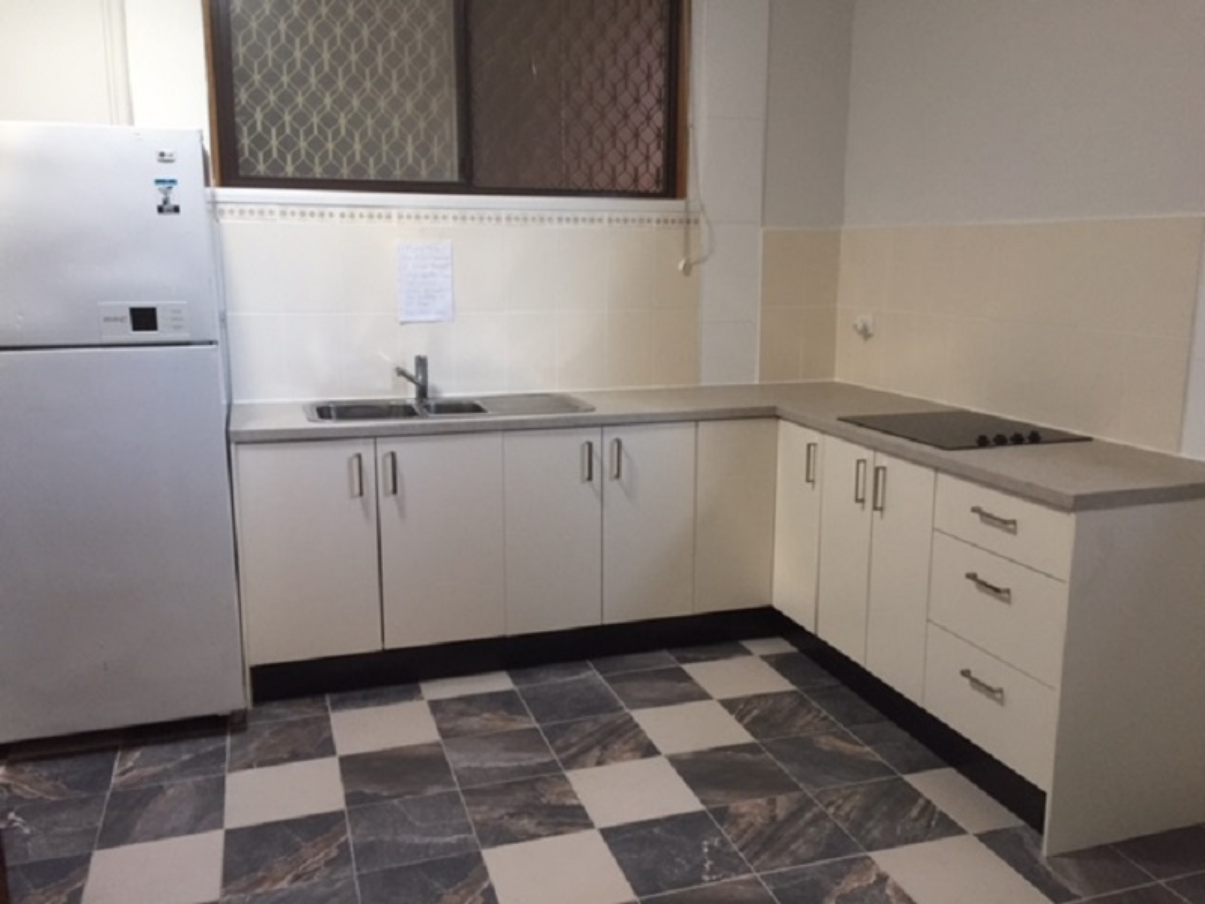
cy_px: 452
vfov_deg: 48.2
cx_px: 602
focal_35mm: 29
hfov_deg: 61.7
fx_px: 1010
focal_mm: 4.15
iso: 125
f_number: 2.2
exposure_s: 1/30
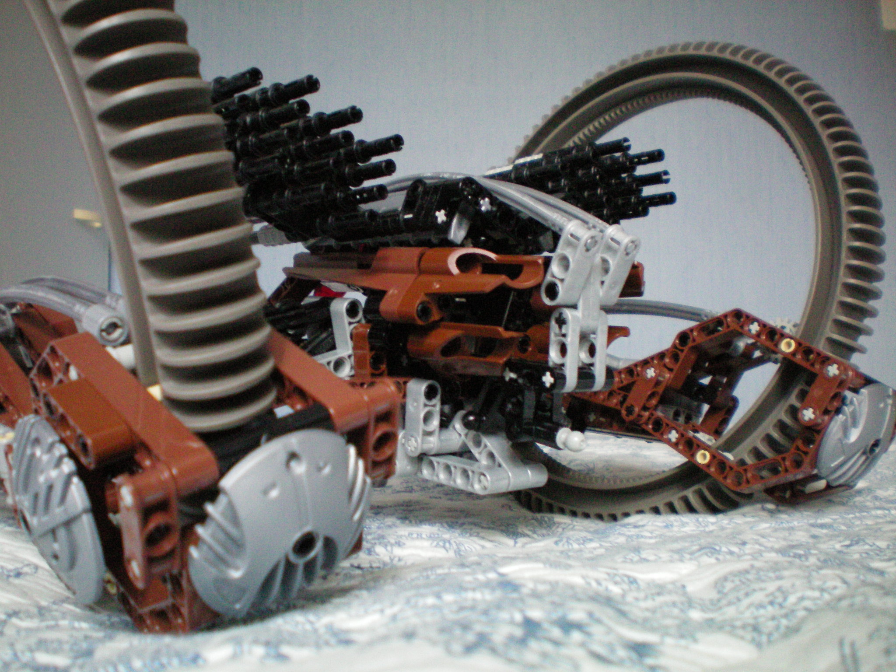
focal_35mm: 38
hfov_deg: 49.0
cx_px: 448
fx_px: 984
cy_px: 336
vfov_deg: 37.7
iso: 400
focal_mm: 6.3
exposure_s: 1/20
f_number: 3.1
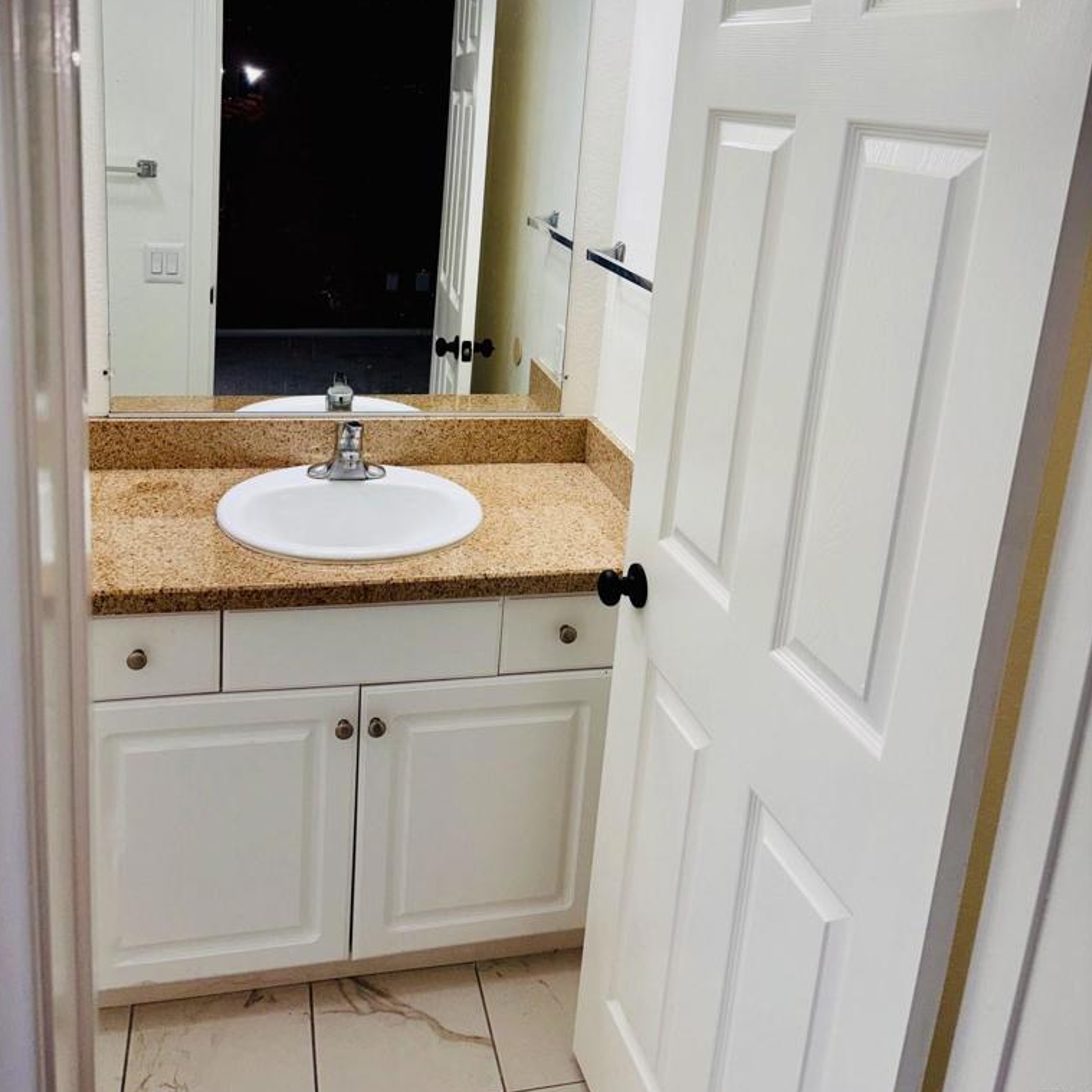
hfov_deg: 52.5
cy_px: 370
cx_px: 542
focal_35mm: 31
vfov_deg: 51.6
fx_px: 1106
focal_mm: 5.96
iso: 32
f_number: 1.6
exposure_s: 1/353
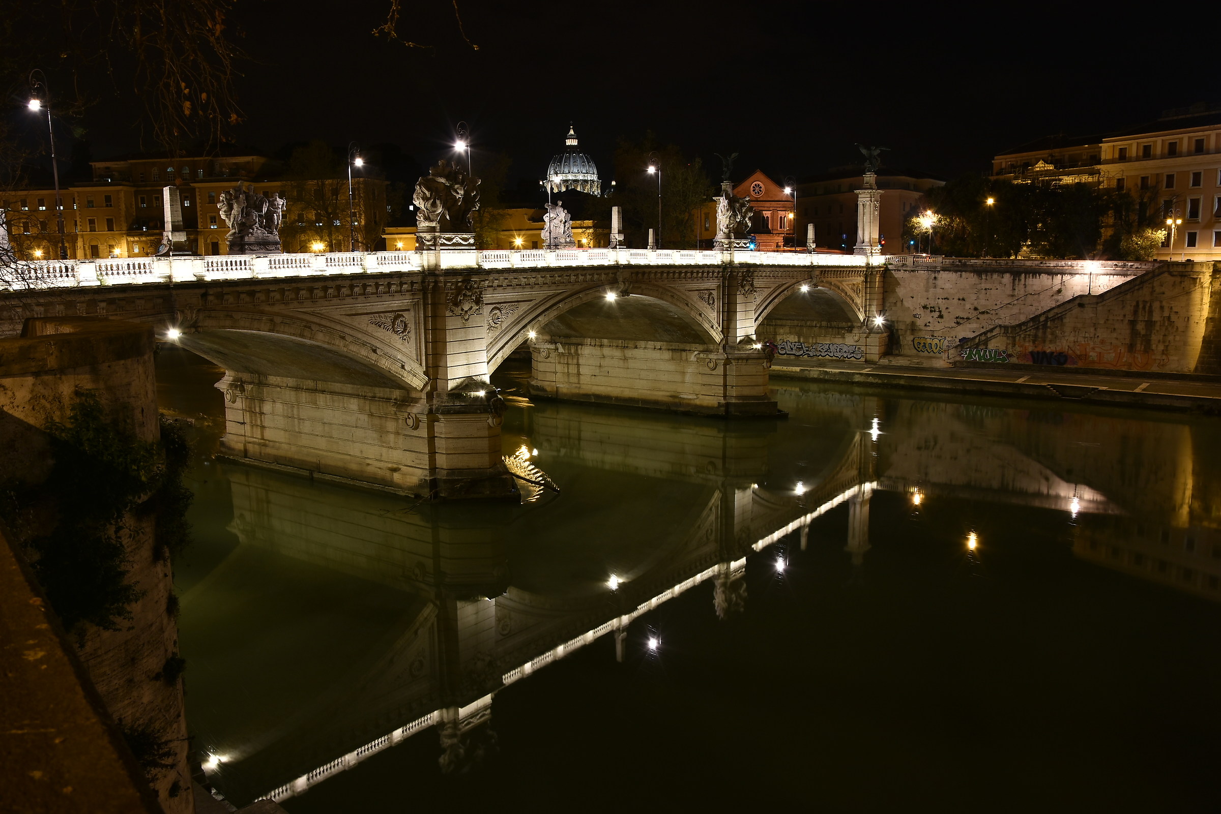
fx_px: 916
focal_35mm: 27
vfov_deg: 47.9
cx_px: 610
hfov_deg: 67.4
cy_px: 407
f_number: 9
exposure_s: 2.5
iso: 100
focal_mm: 18
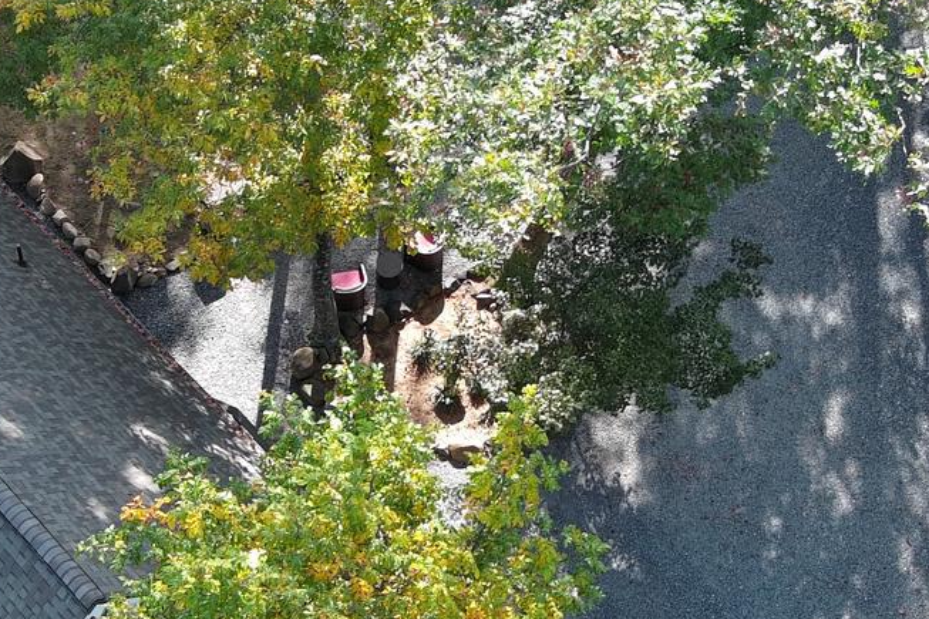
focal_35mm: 91
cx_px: 411
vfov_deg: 15.0
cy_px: 270
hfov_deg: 22.4
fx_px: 2348
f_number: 2.8
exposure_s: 1/141
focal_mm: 10.57
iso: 100
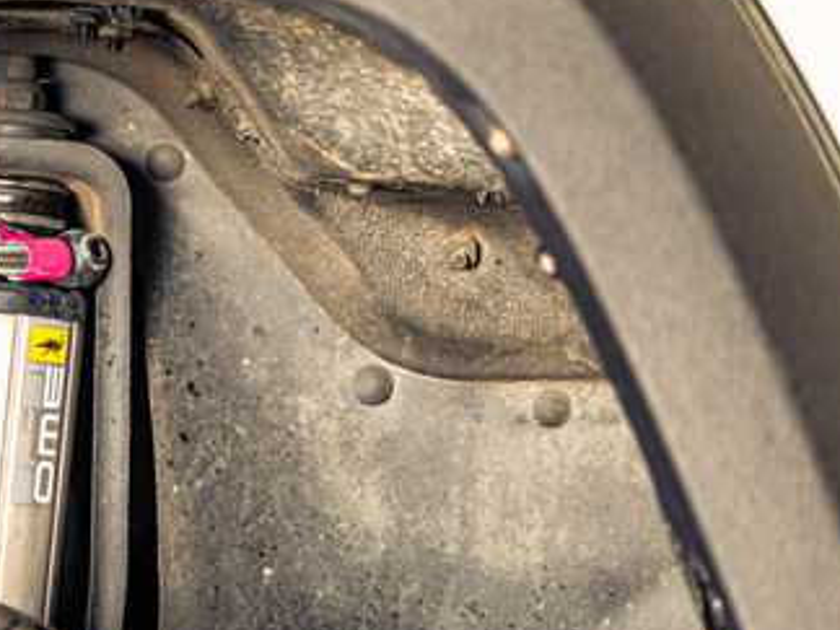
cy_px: 391
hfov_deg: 8.6
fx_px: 5533
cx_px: -159
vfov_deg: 6.5
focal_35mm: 228
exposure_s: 1/200
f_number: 2.8
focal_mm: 75
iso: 250
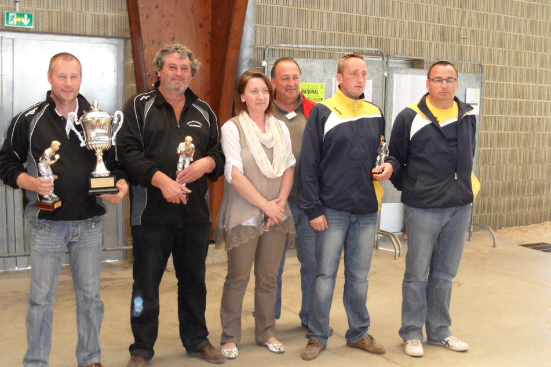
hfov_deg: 46.4
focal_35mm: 42
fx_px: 643
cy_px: 187
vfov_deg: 31.9
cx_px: 277
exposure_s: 1/45
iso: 480
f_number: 3.6
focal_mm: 6.5
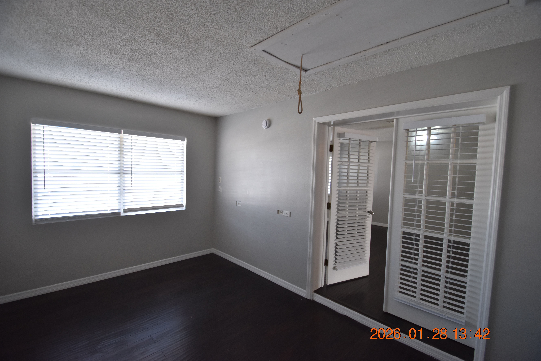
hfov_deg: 100.4
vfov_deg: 77.3
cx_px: 270
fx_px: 225
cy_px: 180
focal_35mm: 15
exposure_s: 1/180
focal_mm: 10
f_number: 3.5
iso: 800
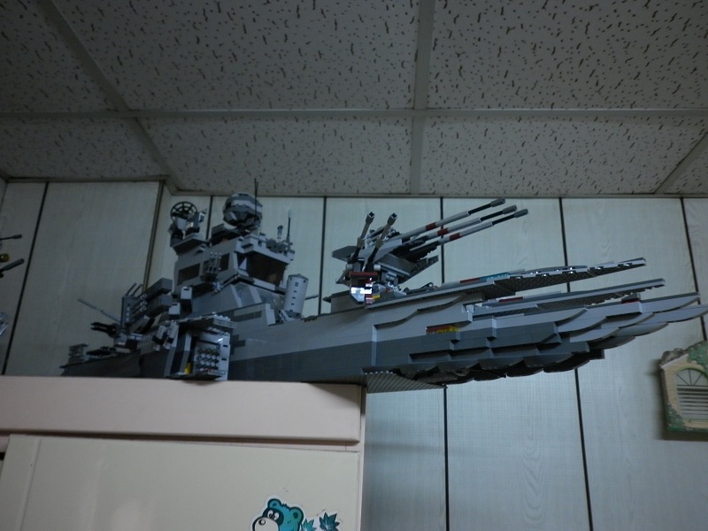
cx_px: 354
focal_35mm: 29
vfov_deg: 48.2
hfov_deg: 61.7
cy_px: 266
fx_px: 593
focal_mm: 5.3
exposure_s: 1/13
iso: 200
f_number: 2.8
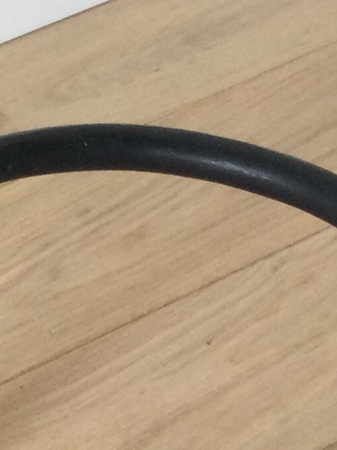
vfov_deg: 13.3
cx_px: 175
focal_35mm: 148
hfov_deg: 10.0
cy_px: 227
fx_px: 1921
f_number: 2.4
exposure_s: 1/33
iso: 100
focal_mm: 3.3
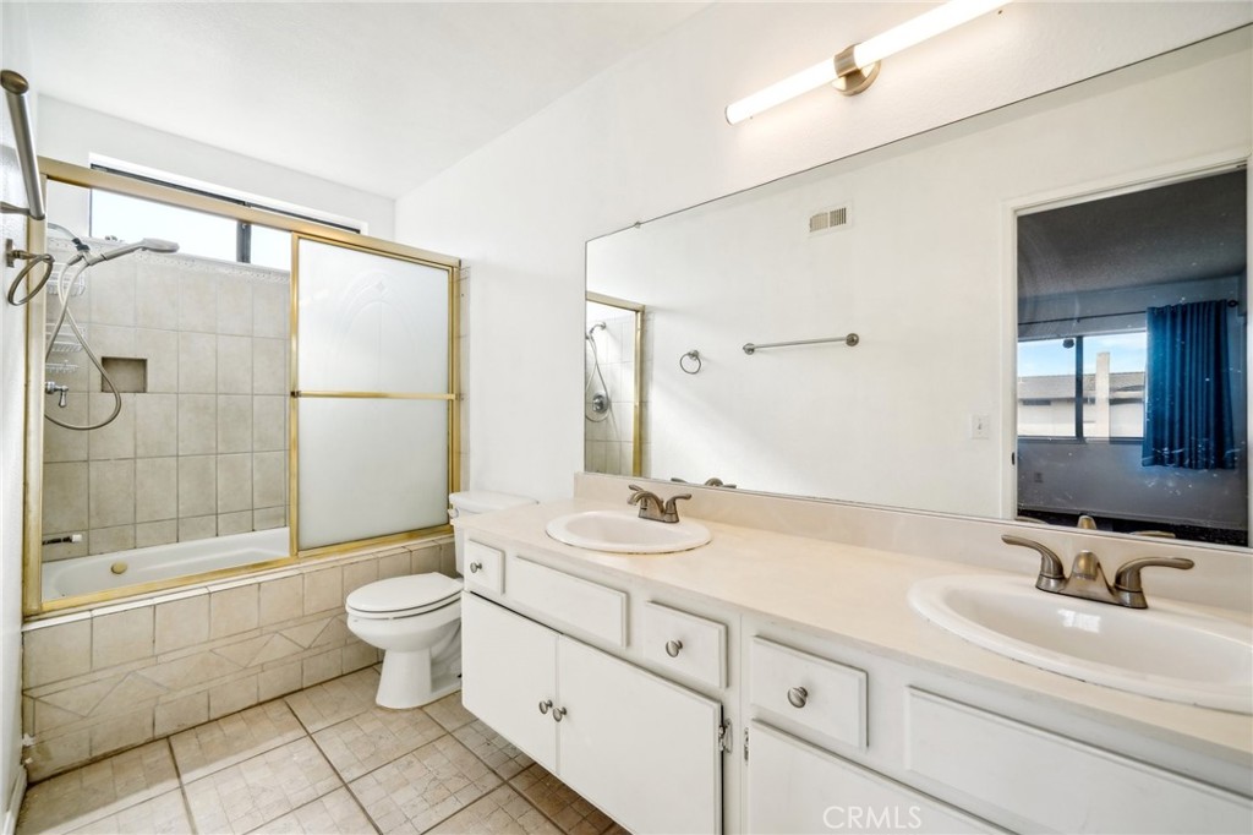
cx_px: 626
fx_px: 487
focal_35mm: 14
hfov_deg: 104.3
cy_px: 418
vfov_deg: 81.2
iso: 125
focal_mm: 14
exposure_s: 1/30
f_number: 8
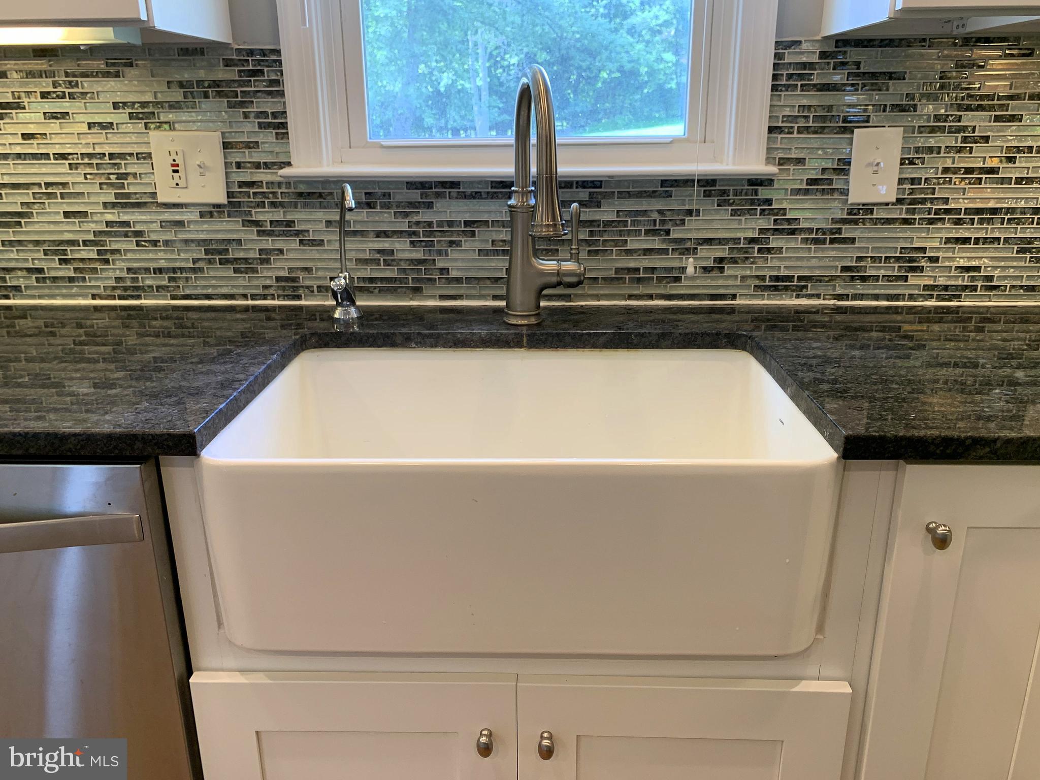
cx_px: 520
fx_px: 781
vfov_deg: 53.1
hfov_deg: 67.3
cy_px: 390
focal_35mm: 26
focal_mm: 4.25
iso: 80
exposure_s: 1/120
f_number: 1.8
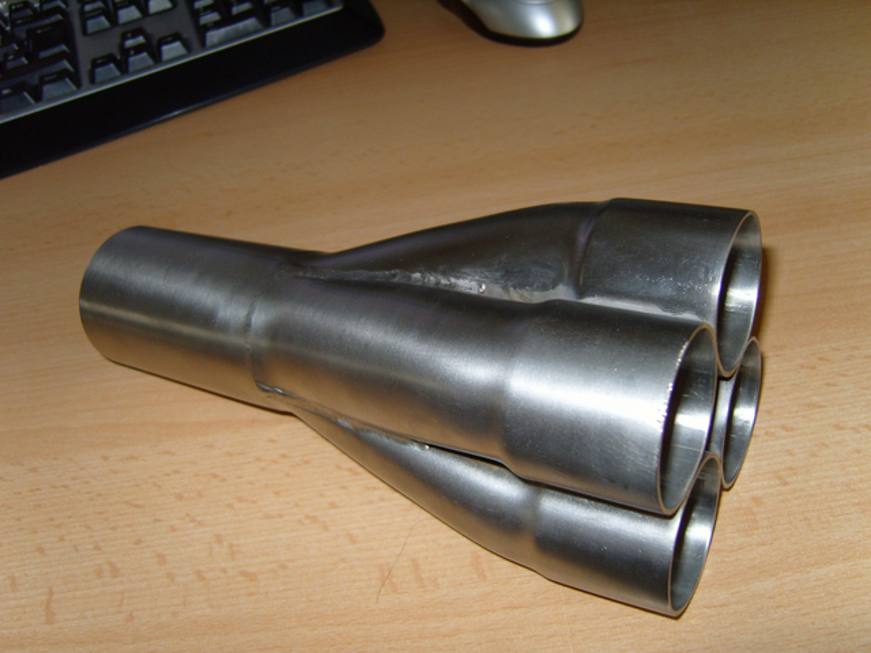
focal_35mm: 35
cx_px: 436
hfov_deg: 52.6
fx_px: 881
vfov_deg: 40.7
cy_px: 326
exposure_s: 1/30
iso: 100
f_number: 2.8
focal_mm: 7.4
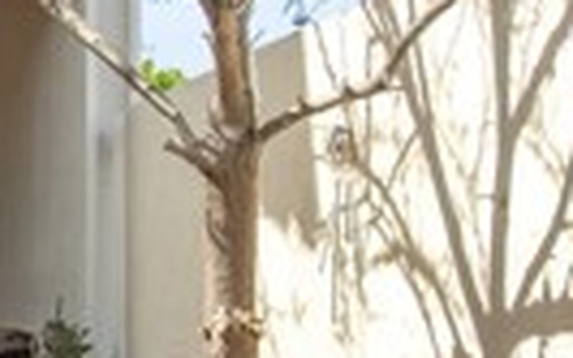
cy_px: 326
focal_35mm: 98
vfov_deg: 13.2
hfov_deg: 18.1
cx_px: -362
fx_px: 1530
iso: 200
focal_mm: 20
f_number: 8
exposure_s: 1/250
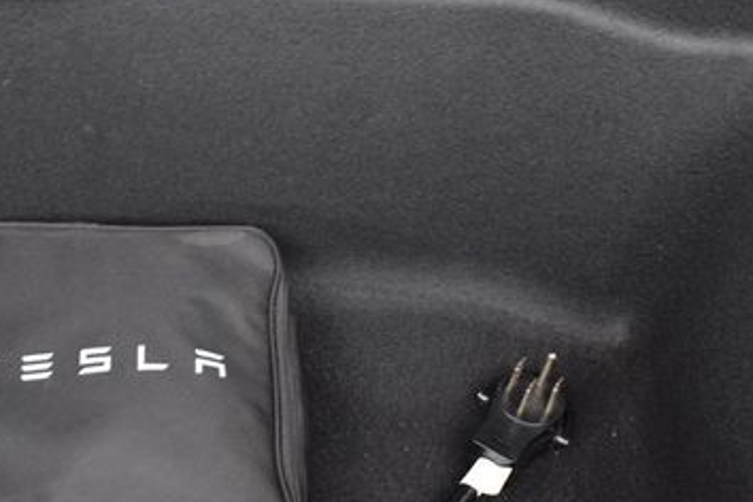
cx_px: 296
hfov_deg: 30.9
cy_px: 291
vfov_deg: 20.9
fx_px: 1359
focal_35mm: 65
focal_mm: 24
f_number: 6.3
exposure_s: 1/15
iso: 720
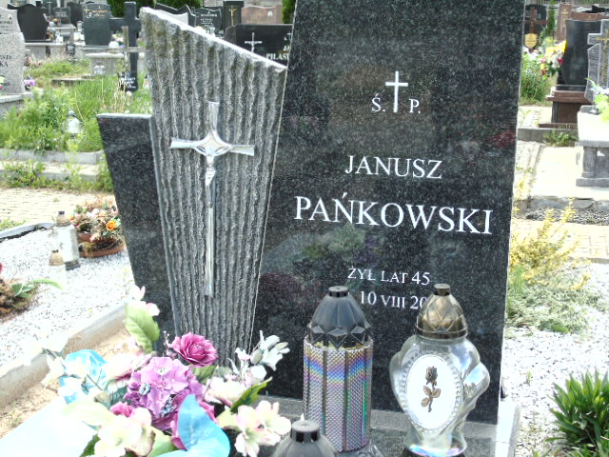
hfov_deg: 35.5
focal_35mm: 54
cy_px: 228
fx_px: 950
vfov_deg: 27.0
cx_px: 304
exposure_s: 1/125
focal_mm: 9.6
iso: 80
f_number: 4.3
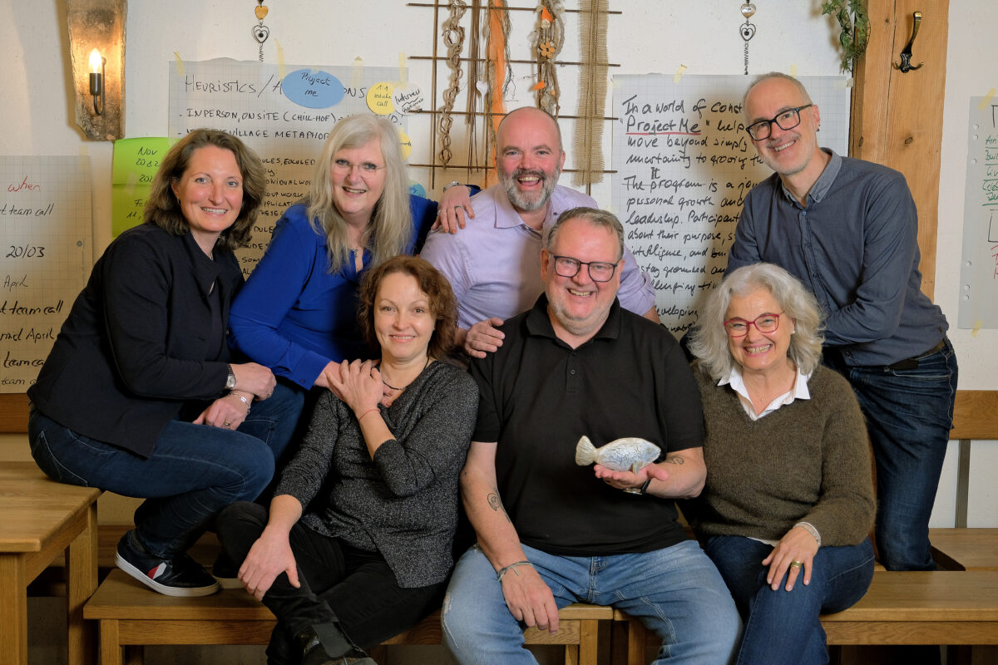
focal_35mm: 48
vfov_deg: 28.1
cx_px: 499
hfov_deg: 41.1
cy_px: 332
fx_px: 1331
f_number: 3.2
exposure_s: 1/75
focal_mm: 32.1
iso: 1250
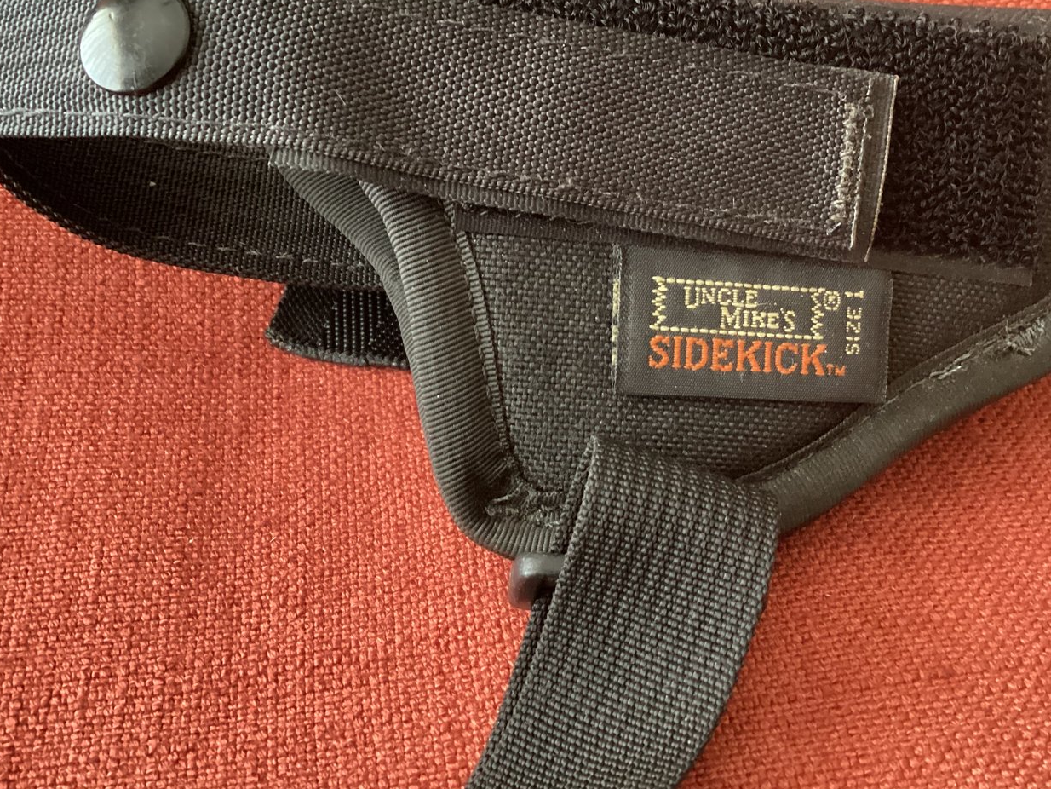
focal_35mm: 38
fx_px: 1154
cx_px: 551
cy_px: 351
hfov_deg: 49.0
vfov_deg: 37.7
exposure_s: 1/24
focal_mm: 3.3
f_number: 2.4
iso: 640
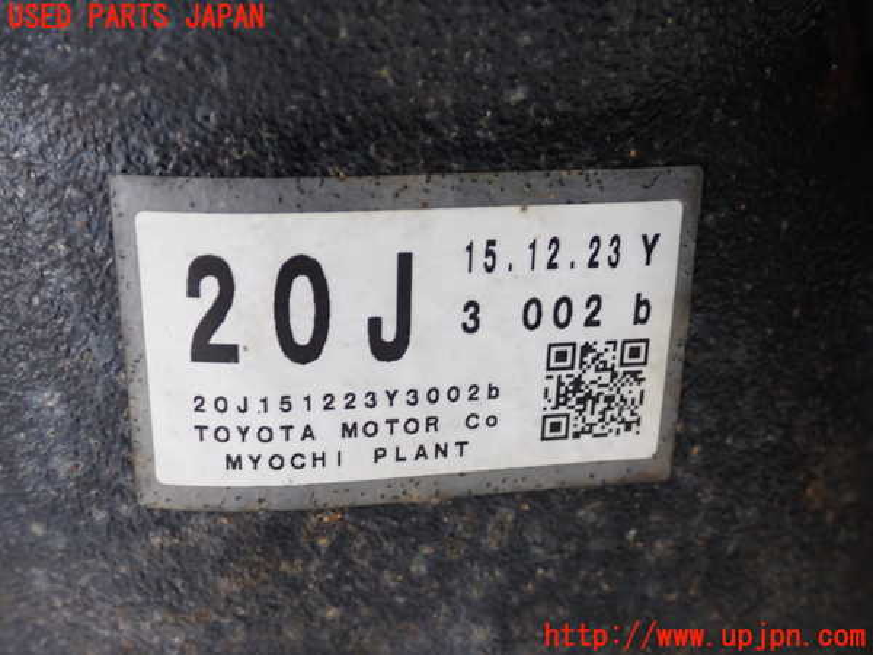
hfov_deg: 45.8
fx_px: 1034
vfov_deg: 35.1
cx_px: 436
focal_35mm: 41
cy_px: 328
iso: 400
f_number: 2.8
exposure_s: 1/40
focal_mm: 7.31
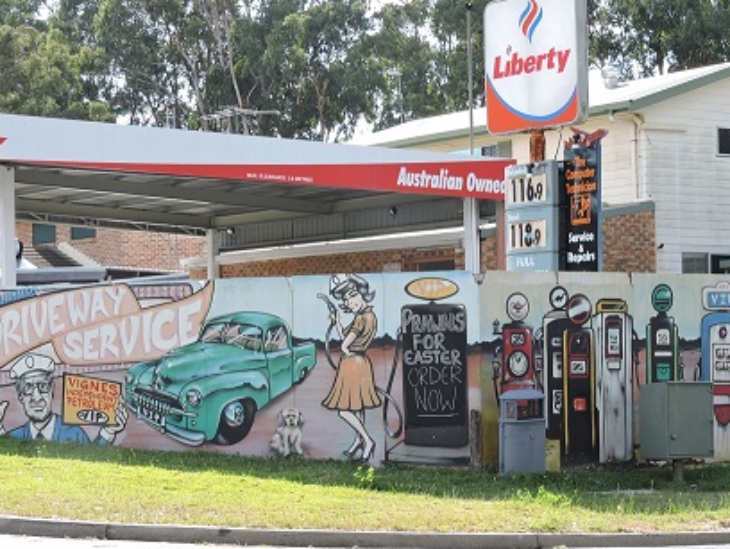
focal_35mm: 96
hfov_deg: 20.4
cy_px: 318
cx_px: 419
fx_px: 2027
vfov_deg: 15.4
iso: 100
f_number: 4.5
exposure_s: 1/200
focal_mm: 14.3
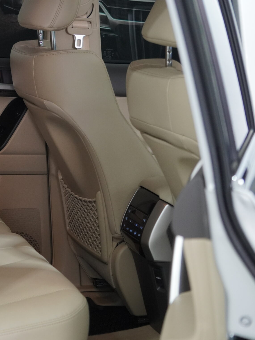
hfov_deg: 11.0
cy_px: 184
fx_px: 1315
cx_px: -15
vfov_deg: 14.7
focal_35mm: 134
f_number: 4.5
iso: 1250
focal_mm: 55
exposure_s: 1/60
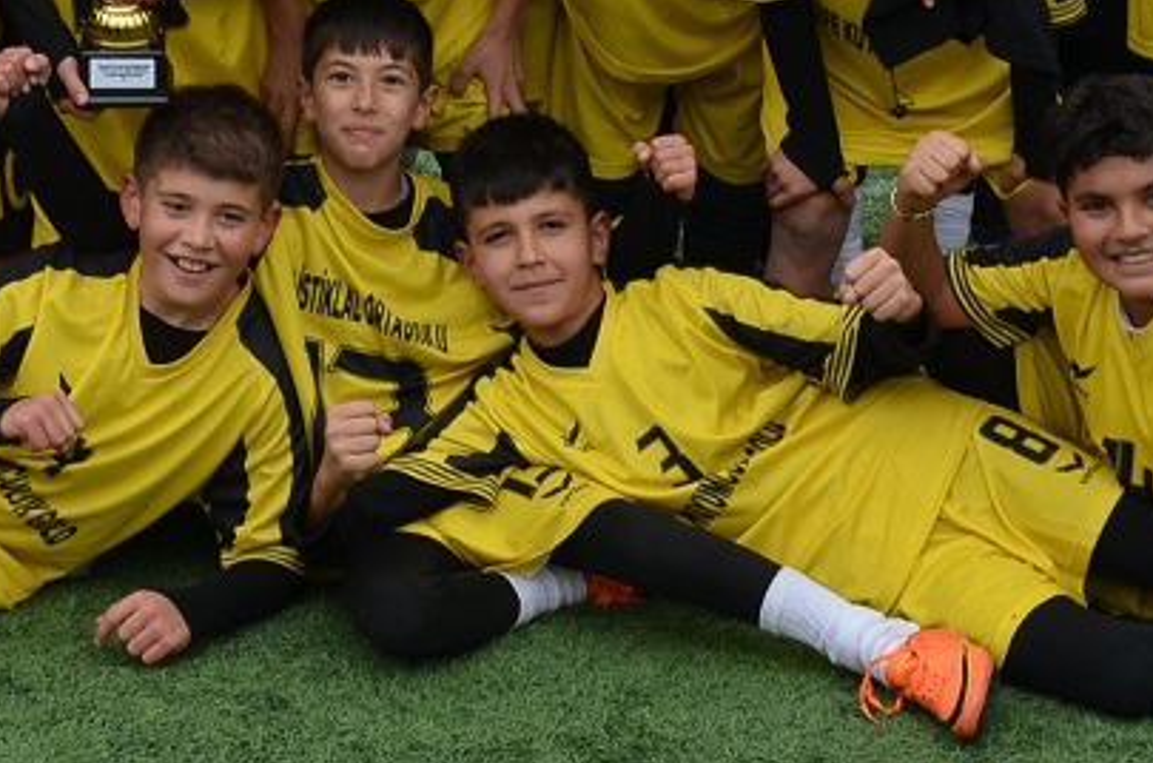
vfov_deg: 13.1
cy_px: -278
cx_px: 458
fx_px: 3195
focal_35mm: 100
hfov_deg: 20.4
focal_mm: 18
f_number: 6.3
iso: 200
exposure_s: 1/160
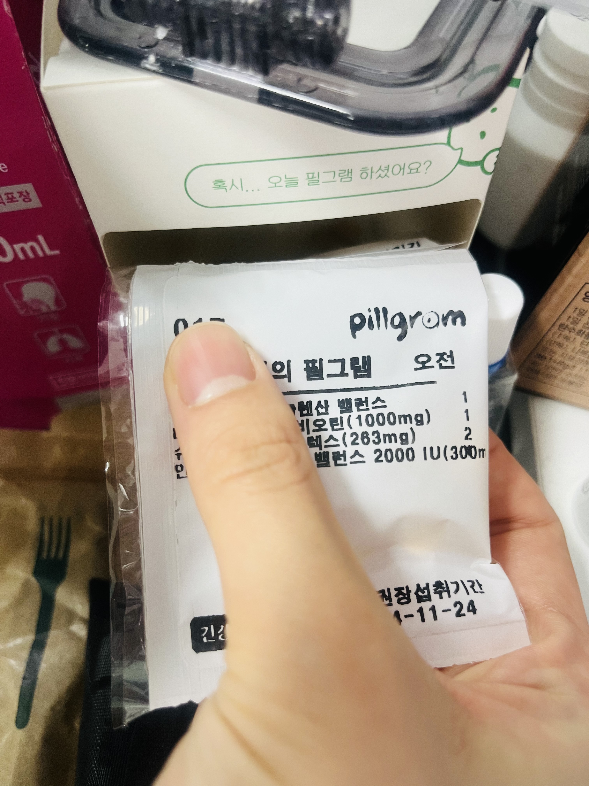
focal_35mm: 26
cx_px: 294
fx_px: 590
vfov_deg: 67.3
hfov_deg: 53.1
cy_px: 393
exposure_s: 1/60
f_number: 1.6
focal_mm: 5.1
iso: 125
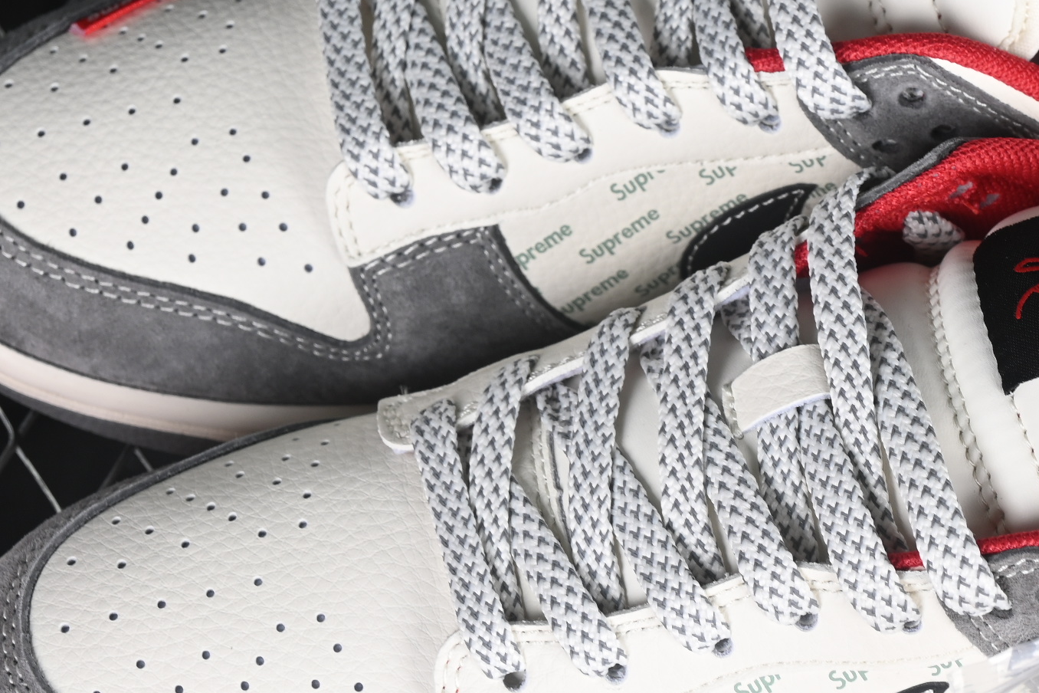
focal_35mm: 154
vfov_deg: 8.9
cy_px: 349
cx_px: 723
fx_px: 4444
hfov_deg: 13.3
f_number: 7.1
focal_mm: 50
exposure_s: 1/80
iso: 160
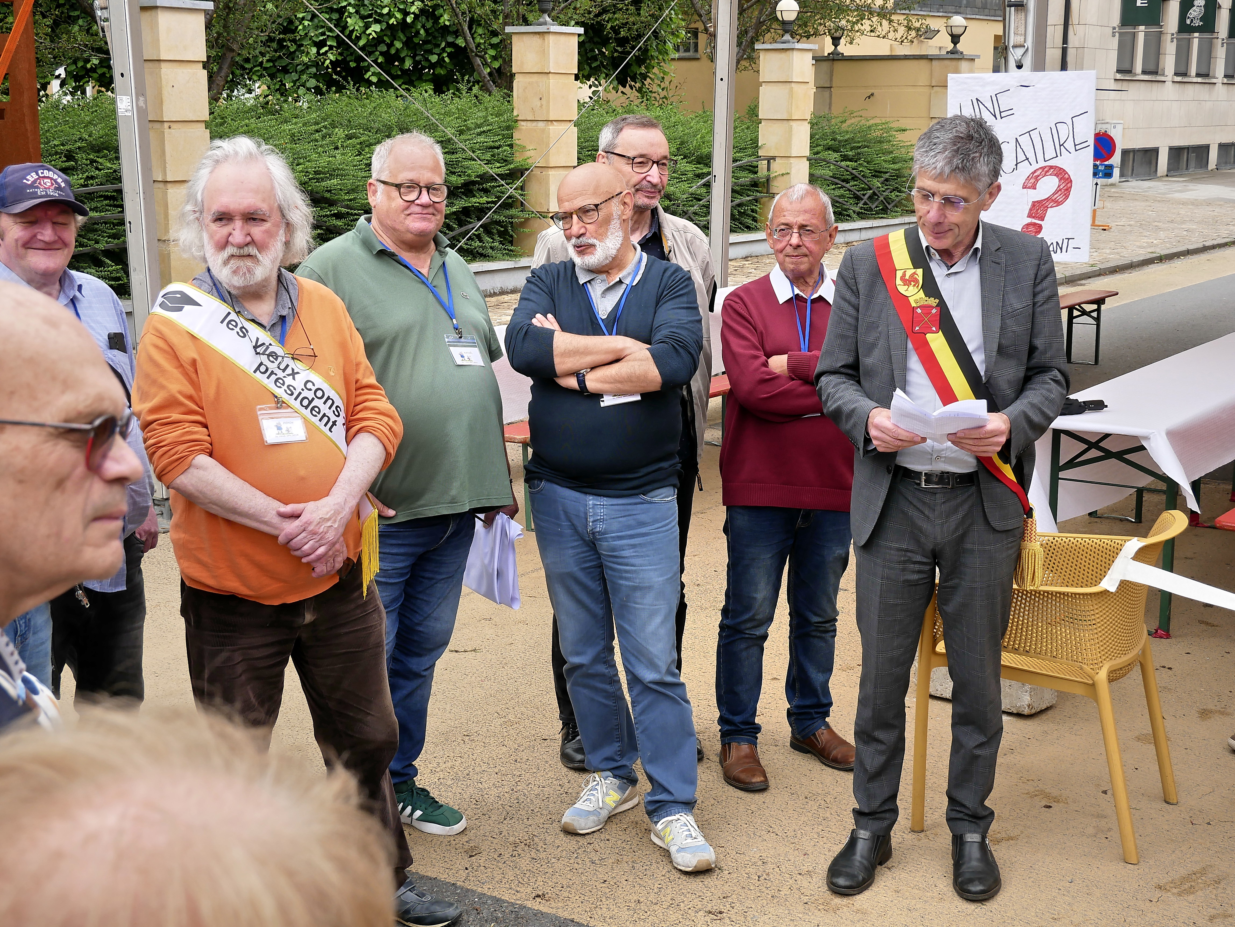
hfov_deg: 41.2
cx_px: 618
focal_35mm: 46
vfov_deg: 31.5
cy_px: 464
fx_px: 1642
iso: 200
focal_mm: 23
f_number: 5.6
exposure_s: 1/320
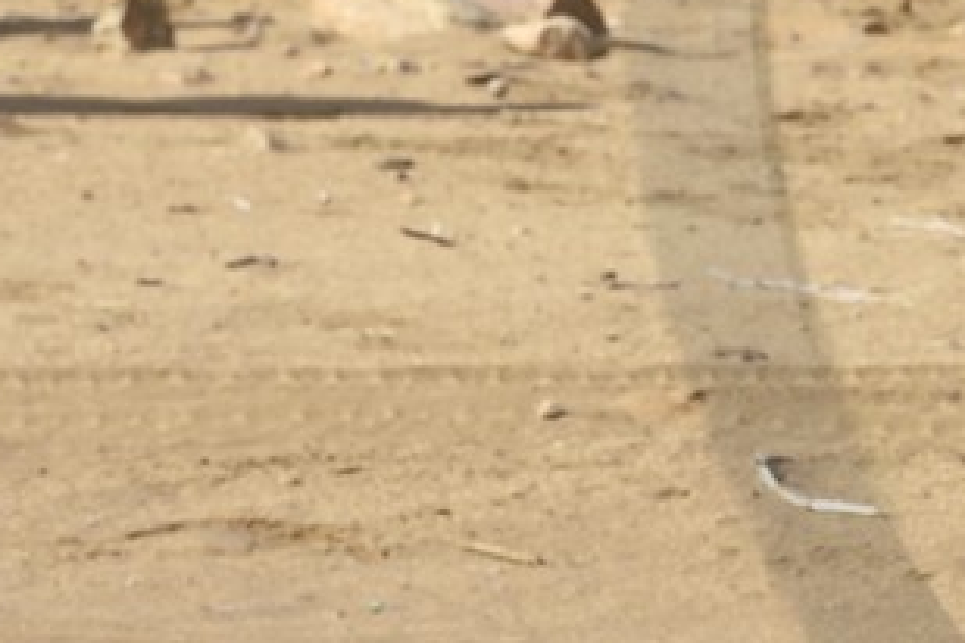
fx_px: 11954
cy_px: -31
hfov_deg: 4.6
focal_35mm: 446
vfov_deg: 3.1
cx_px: 1899
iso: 200
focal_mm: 86
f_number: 13
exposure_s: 1/200
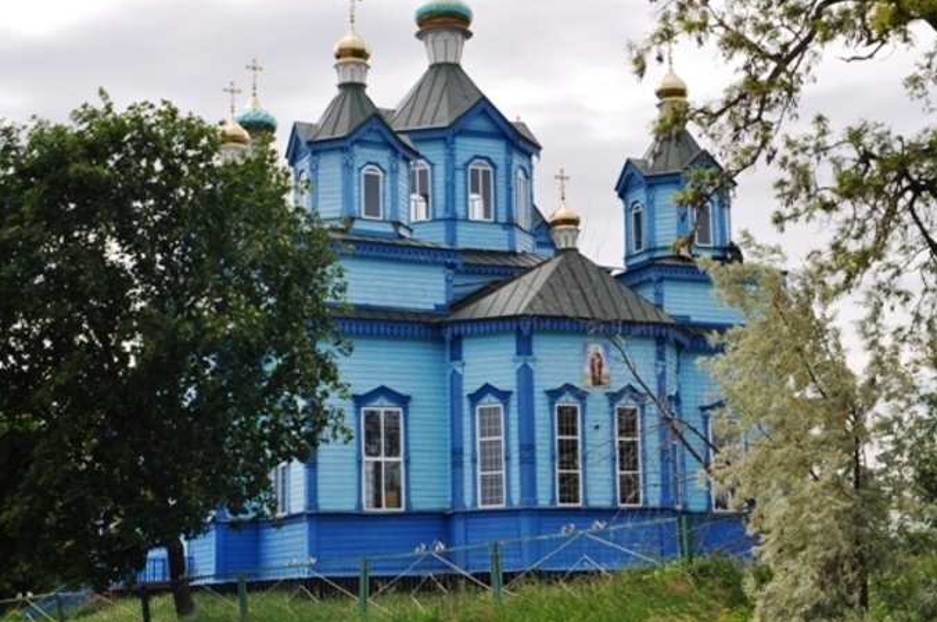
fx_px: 1846
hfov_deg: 28.4
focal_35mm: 71
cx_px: 543
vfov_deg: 19.1
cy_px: 310
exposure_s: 1/250
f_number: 10
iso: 200
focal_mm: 40
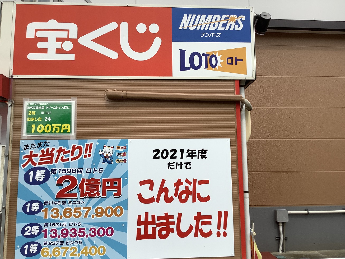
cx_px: 172
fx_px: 309
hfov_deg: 58.3
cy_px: 130
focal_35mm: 31
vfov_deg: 45.5
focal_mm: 3.3
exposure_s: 1/1359
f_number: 2.4
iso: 25
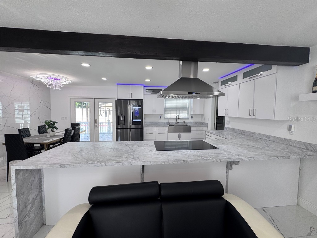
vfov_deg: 85.7
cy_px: 119
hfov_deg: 102.1
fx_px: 128
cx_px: 158
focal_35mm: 14
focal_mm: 2.22
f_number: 2.2
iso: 50
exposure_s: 1/120
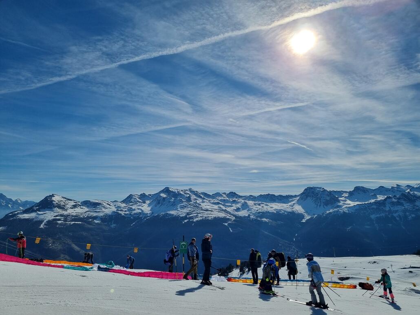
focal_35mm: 26
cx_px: 210
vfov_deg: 53.1
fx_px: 316
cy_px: 158
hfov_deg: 67.3
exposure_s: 1/11904
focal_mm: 5.4
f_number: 1.8
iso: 50
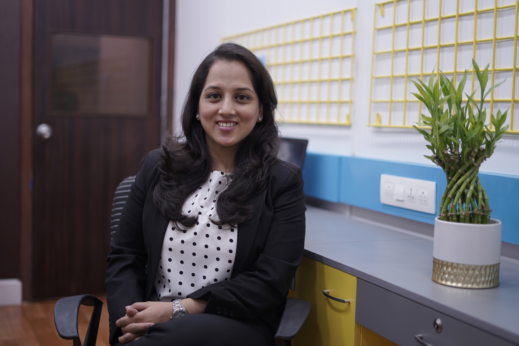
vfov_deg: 27.0
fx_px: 721
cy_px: 173
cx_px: 260
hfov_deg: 39.6
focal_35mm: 50
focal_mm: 50
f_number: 1.8
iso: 100
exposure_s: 1/50
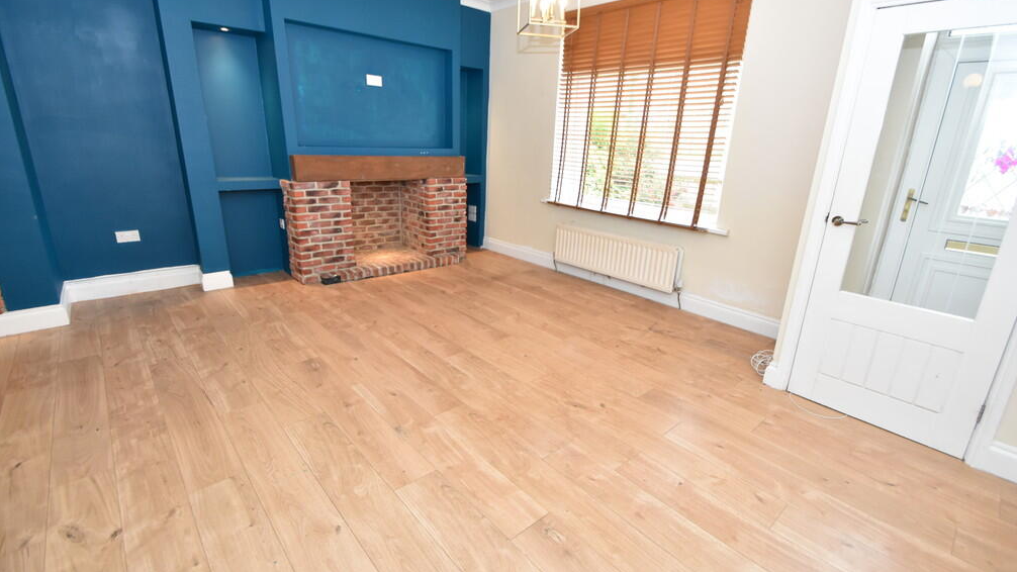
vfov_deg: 67.1
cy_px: 273
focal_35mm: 16
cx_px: 516
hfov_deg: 99.4
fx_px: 431
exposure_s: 1/100
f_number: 5
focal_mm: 10
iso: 800
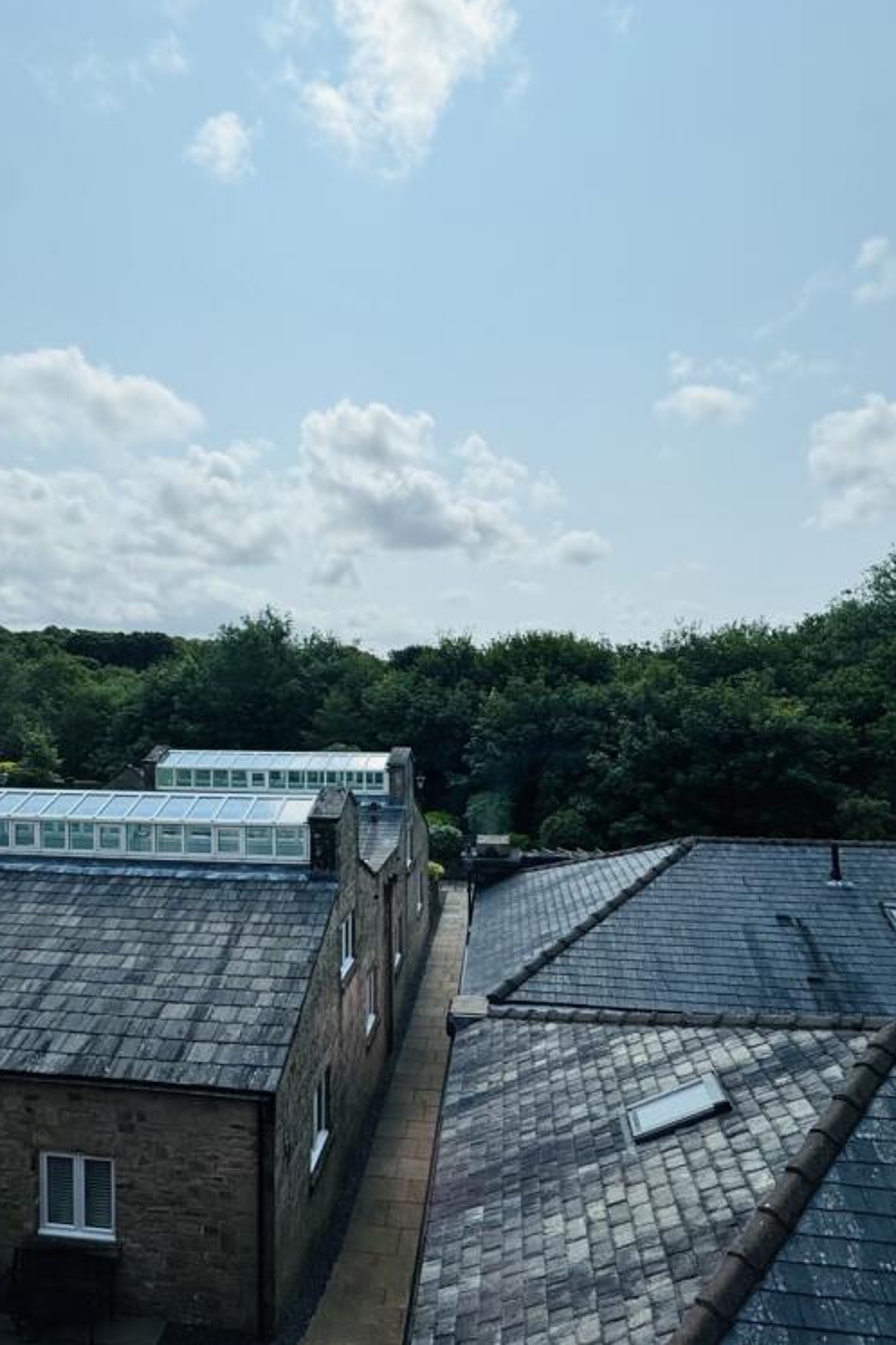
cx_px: 413
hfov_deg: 61.8
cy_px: 687
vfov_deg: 84.0
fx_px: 747
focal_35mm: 20
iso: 50
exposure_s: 1/3906
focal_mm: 2.22
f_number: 2.2
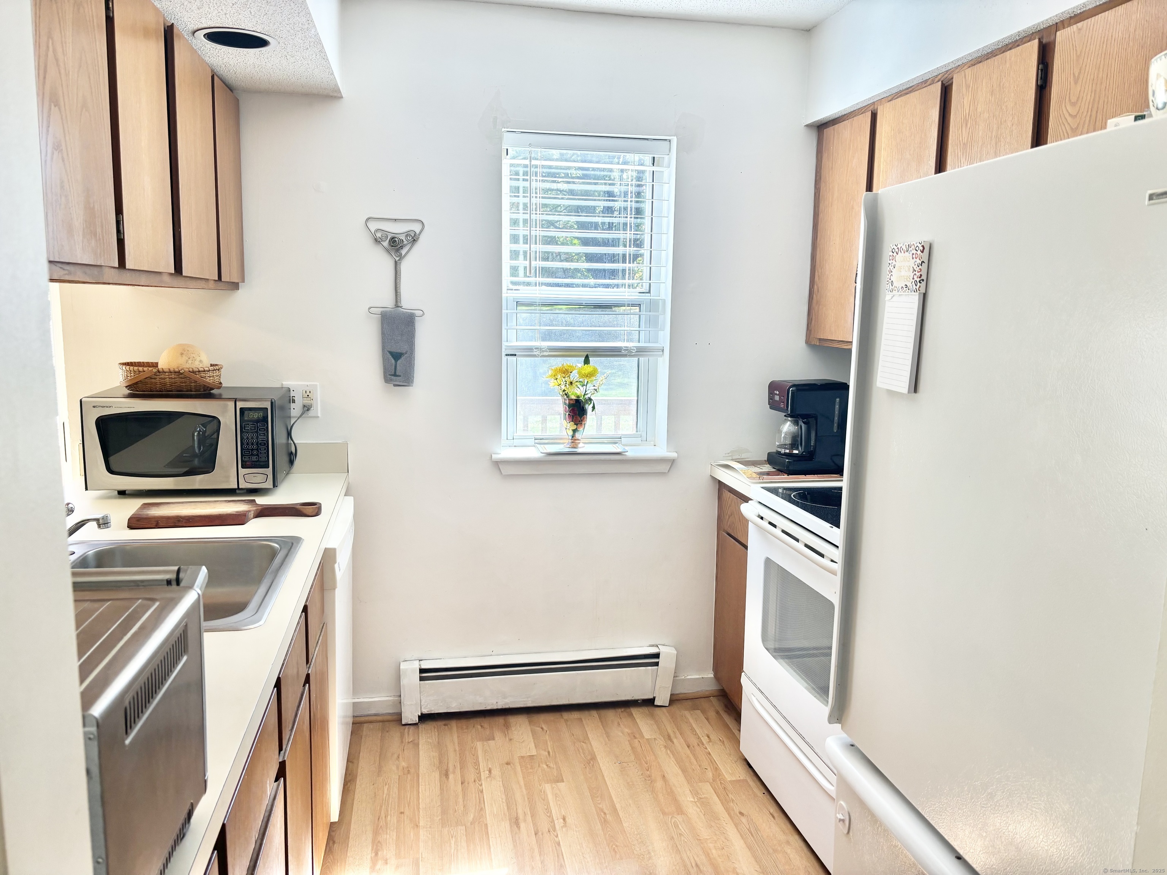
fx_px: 877
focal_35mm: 26
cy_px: 438
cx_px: 584
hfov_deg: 67.3
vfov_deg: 53.1
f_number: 1.6
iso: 50
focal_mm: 5.96
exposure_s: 1/164
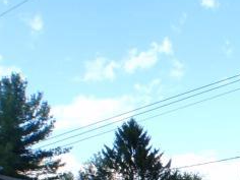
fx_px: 527
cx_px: 276
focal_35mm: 76
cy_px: 231
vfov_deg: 18.1
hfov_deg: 23.7
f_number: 5
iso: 64
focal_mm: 5
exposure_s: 1/125
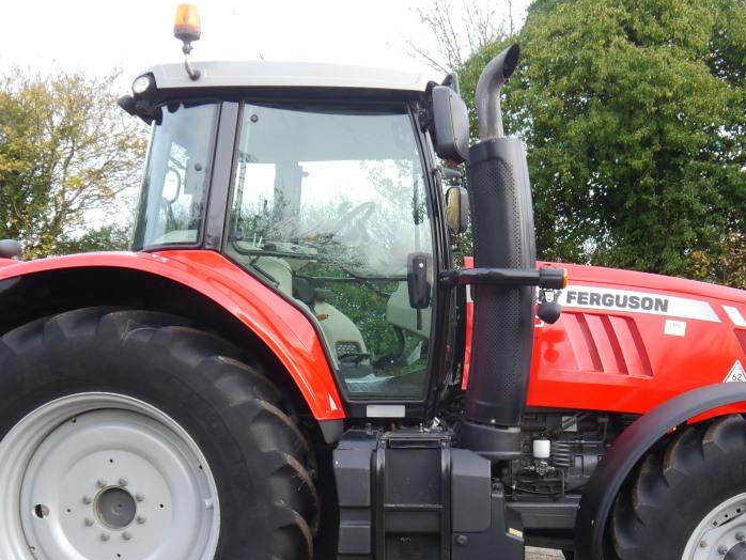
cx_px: 428
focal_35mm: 44
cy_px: 391
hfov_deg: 42.8
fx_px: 949
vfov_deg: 32.5
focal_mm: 15
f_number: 3.5
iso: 160
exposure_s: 1/60
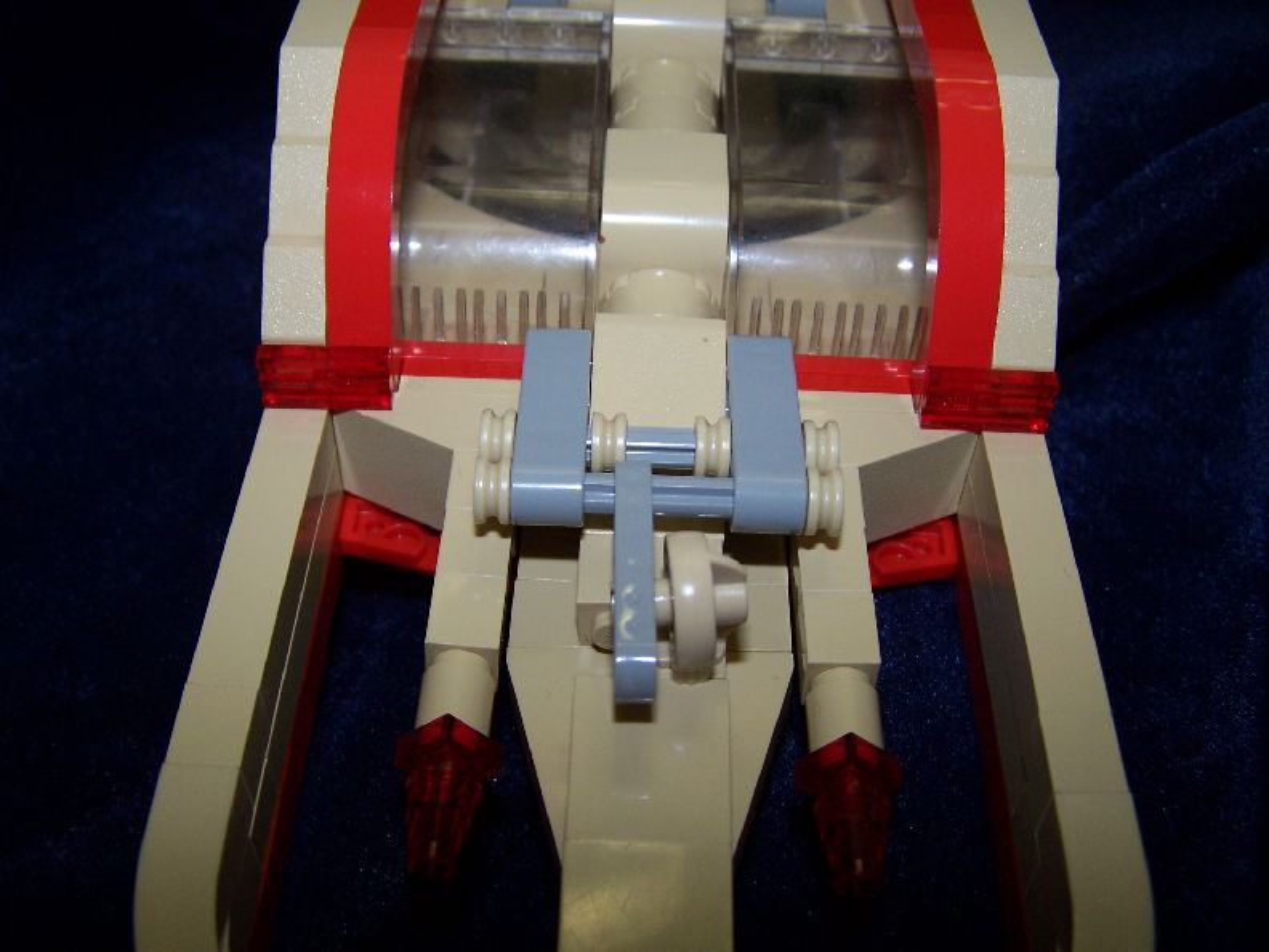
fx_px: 1393
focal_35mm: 38
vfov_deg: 37.7
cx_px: 634
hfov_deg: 49.0
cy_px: 476
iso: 140
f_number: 2.8
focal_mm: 6.3
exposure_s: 1/60
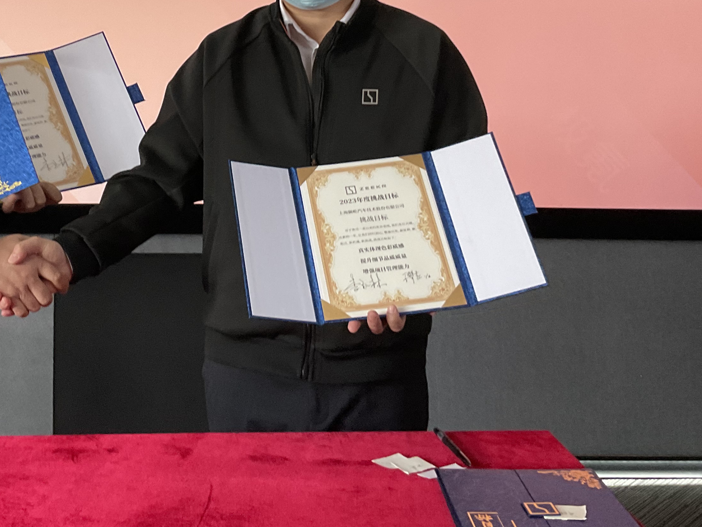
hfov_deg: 35.7
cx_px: 221
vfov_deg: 26.9
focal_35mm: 53
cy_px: 86
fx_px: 1075
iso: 80
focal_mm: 3
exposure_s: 1/60
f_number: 1.8
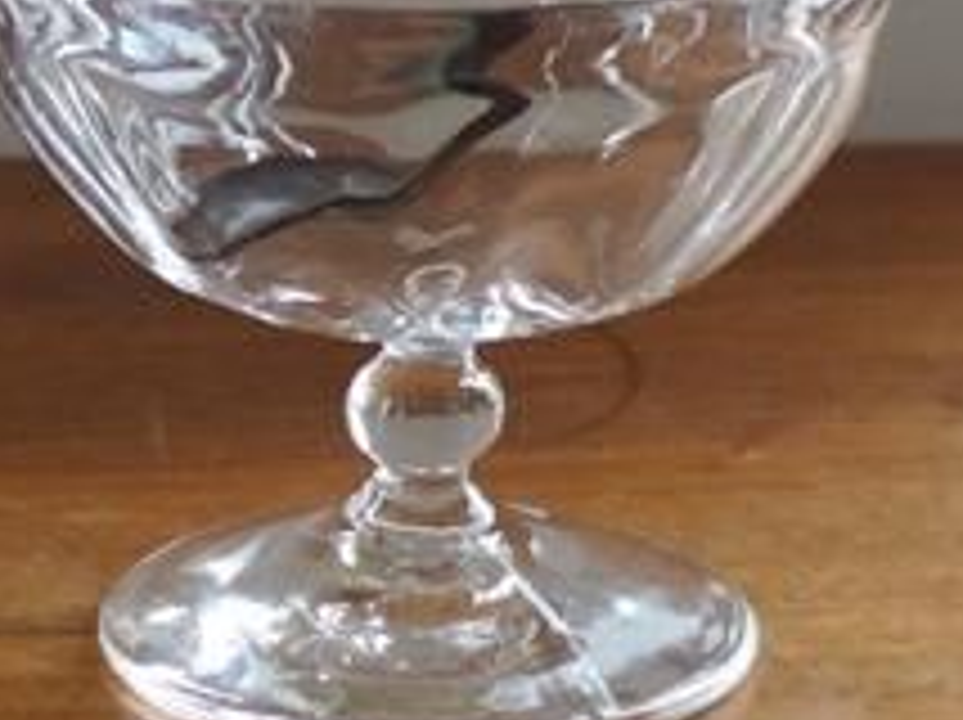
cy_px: -76
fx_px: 4057
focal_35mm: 146
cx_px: 225
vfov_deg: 10.0
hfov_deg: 13.5
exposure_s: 1/15
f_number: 1.9
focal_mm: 9.8
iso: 400
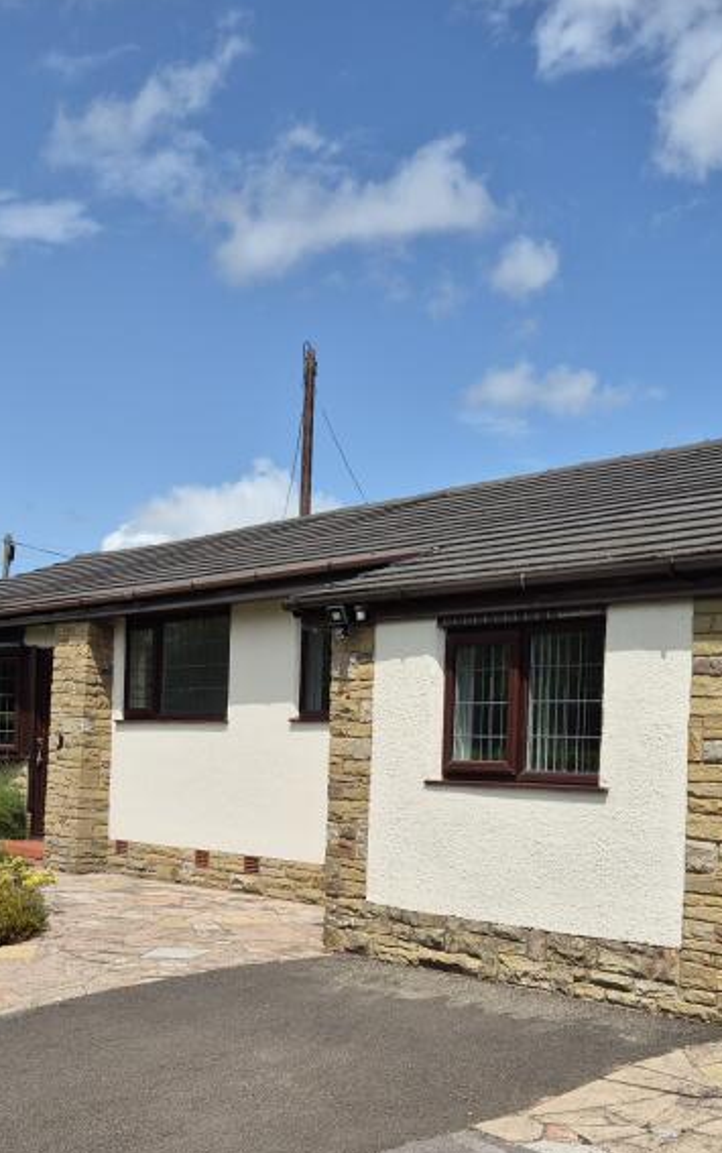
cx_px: 319
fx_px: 1383
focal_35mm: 44
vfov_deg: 44.8
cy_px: 742
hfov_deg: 29.2
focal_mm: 5.4
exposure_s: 1/2728
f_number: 1.8
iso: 25
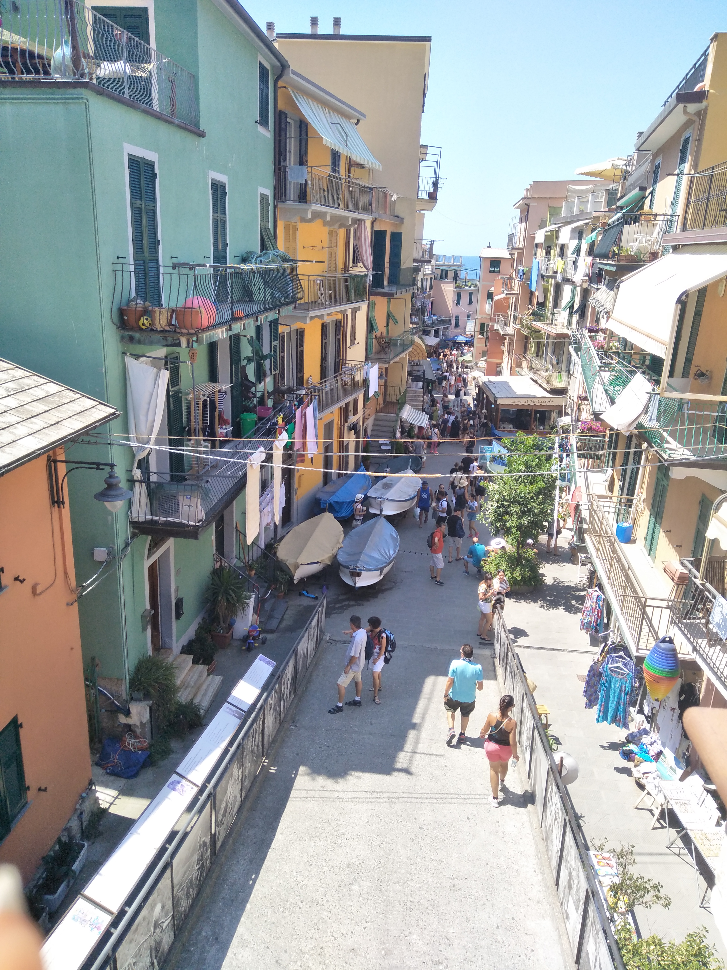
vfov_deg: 81.7
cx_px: 364
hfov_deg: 66.0
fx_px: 560
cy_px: 485
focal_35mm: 20
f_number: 2.2
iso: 84
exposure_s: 1/557
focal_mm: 3.46
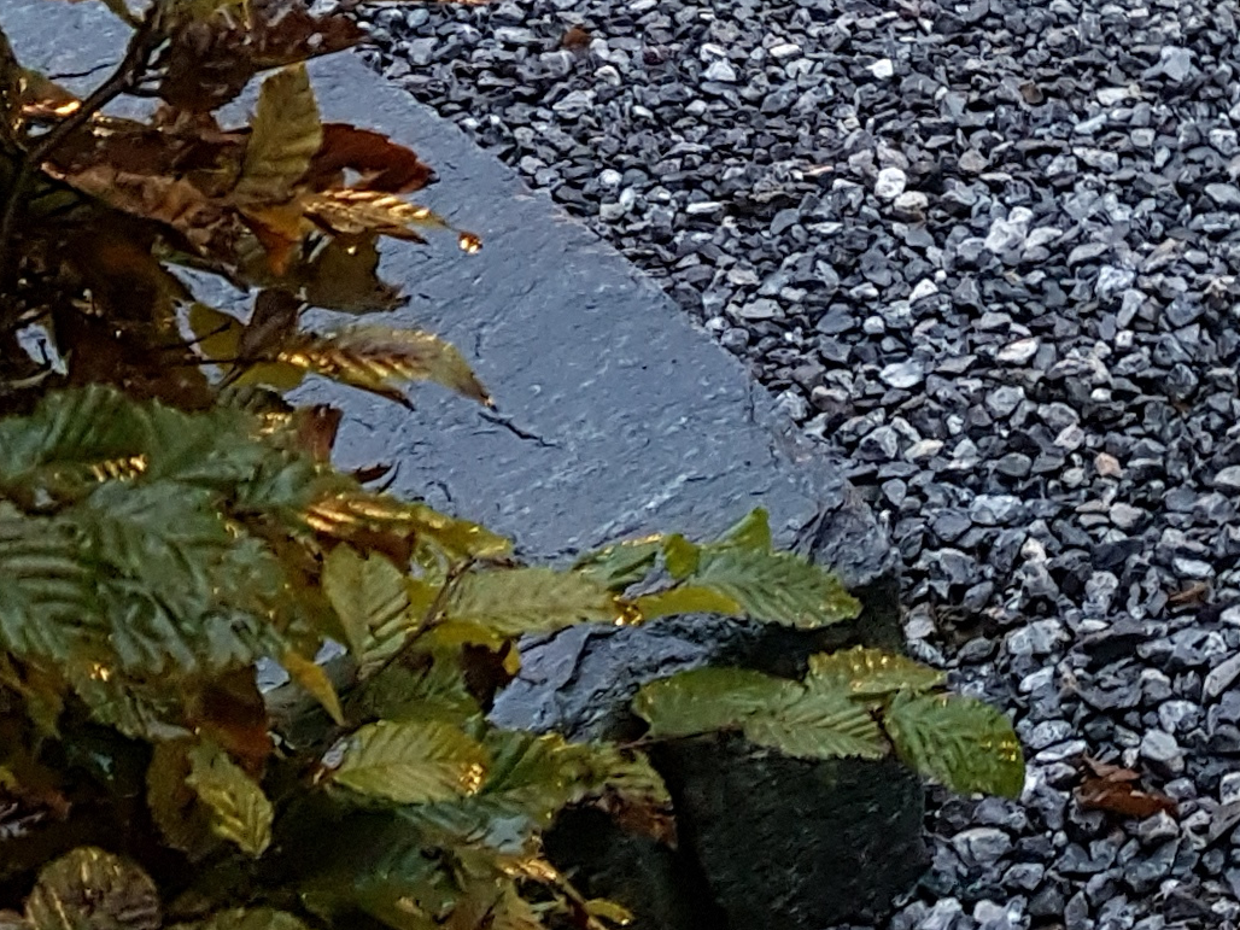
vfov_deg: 14.3
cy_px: 55
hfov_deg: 17.6
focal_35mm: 102
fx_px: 3654
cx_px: 1783
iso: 200
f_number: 1.7
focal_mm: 4.2
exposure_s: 1/11
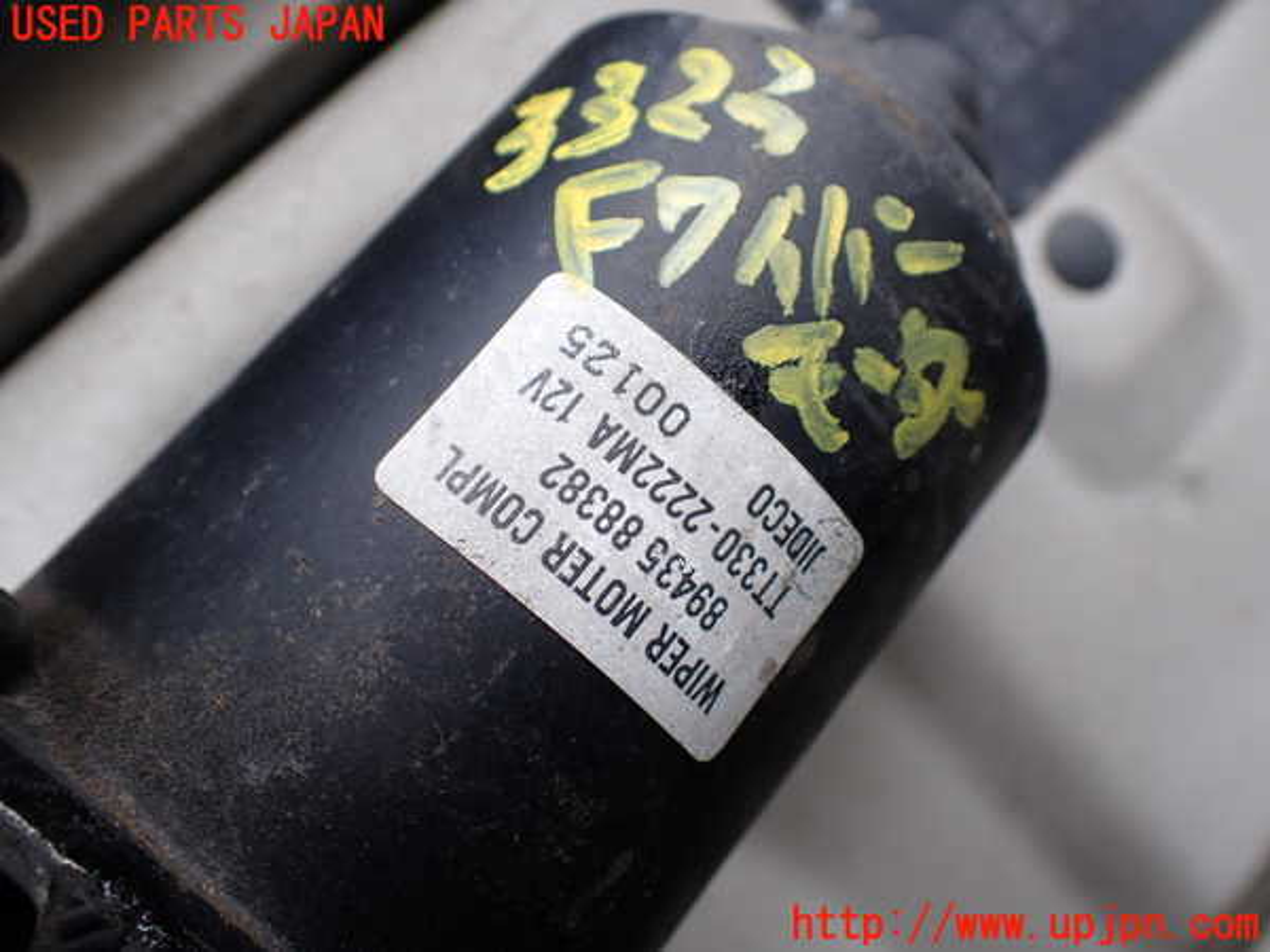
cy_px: 476
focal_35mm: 30
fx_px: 1101
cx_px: 635
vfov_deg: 46.8
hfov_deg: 60.0
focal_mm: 5.4
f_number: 2.3
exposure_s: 1/125
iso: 125
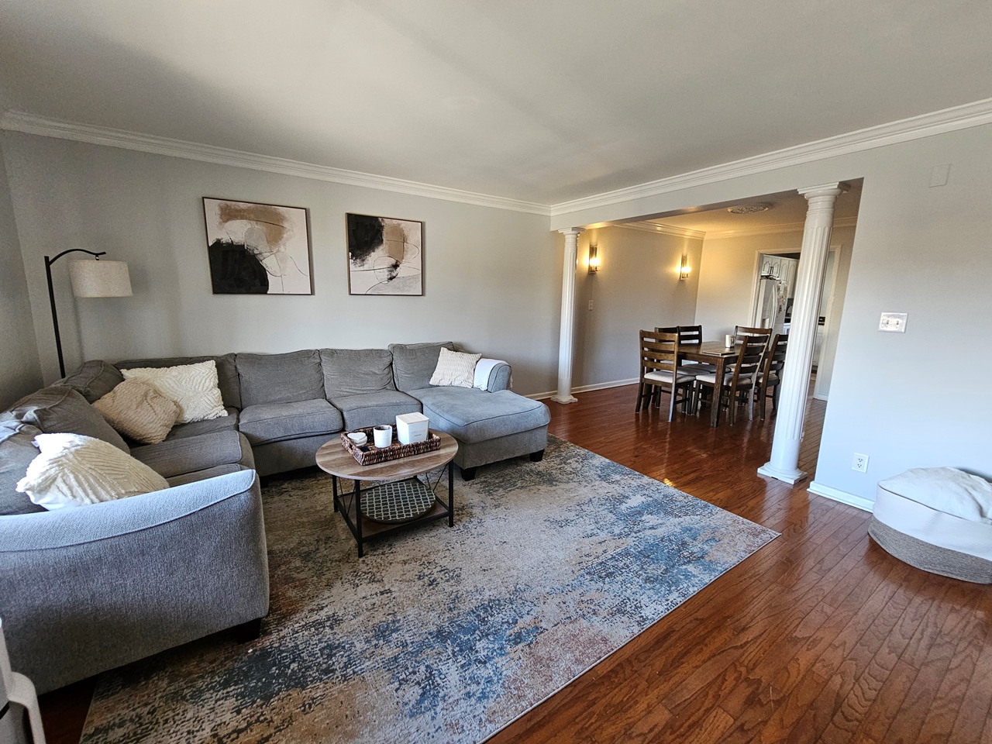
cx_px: 496
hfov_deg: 106.2
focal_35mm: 13
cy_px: 372
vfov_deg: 89.9
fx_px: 373
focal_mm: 2.2
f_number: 2.2
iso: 320
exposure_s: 1/40
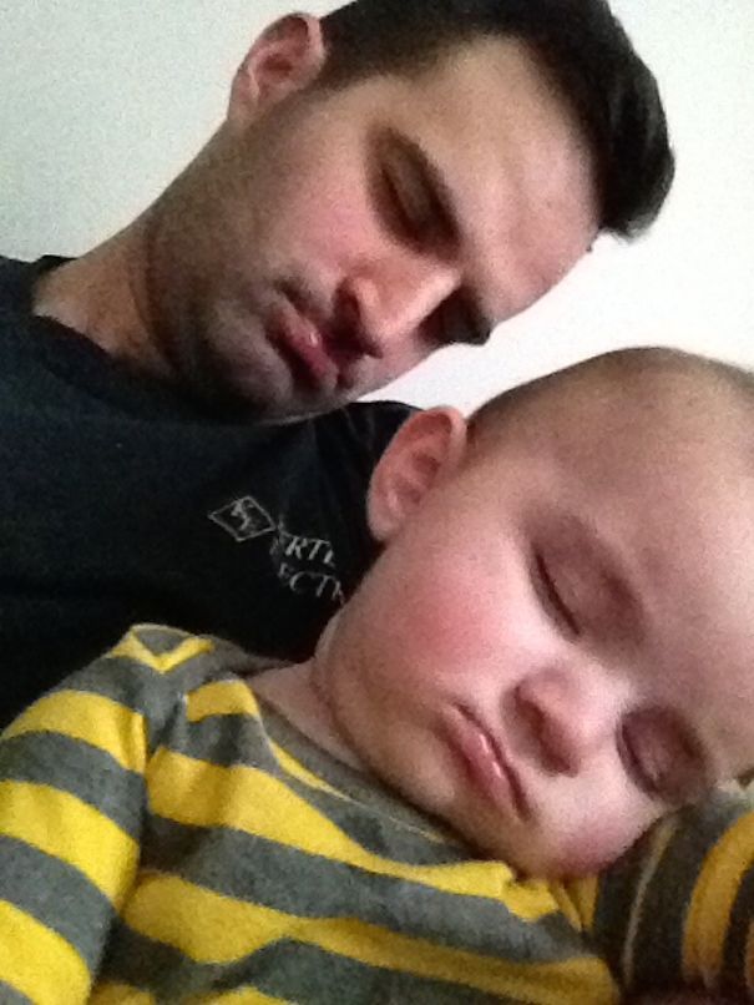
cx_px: 377
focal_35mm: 35
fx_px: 1016
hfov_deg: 40.7
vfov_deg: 52.6
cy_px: 502
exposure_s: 1/24
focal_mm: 1.85
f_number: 2.4
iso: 2000
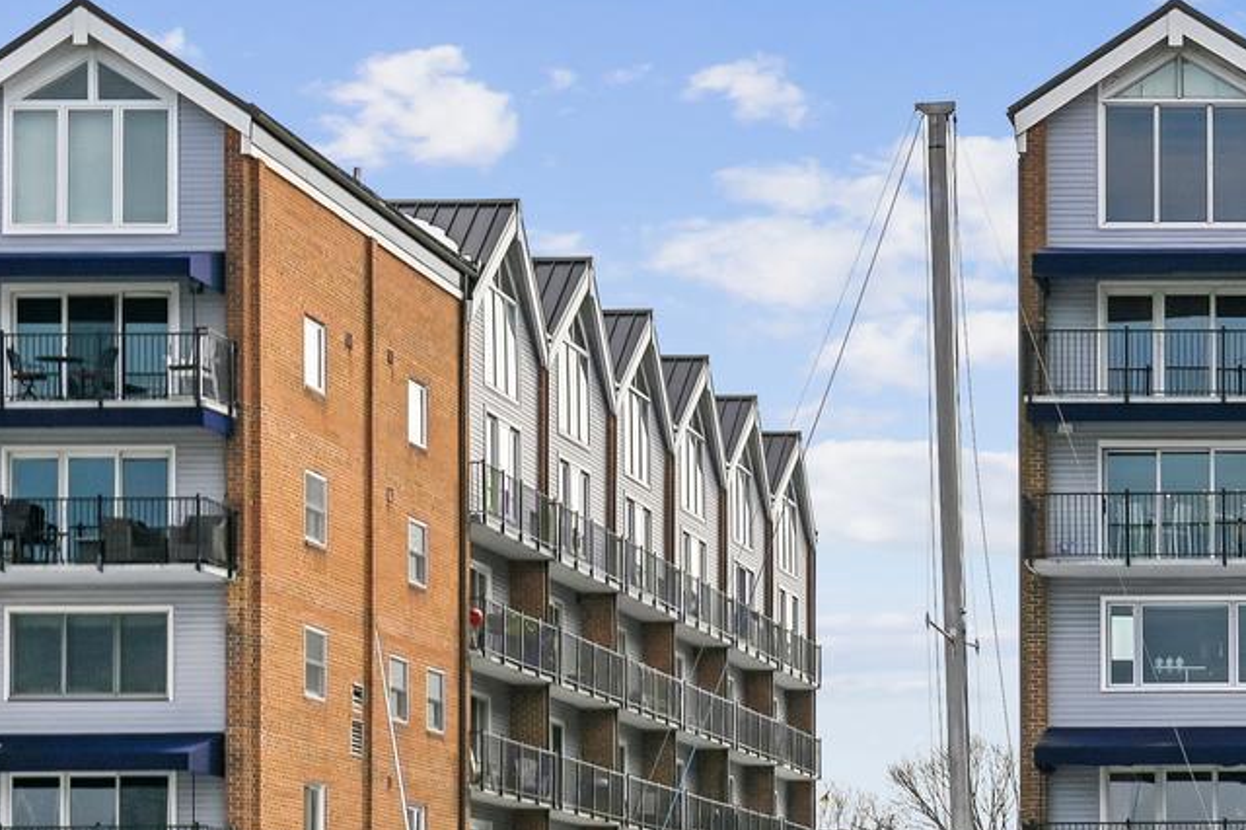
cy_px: 777
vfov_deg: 12.1
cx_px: 1630
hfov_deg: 17.2
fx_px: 3874
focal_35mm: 112
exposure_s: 1/500
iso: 100
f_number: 8
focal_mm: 35
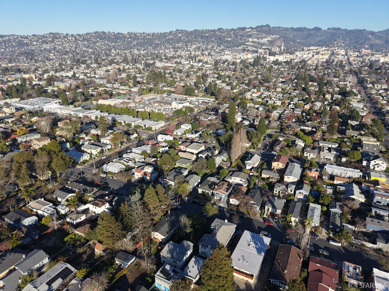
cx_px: 194
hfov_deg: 71.6
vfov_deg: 56.8
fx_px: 270
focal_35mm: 24
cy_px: 146
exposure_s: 1/3200
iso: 170
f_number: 1.8
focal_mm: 8.67
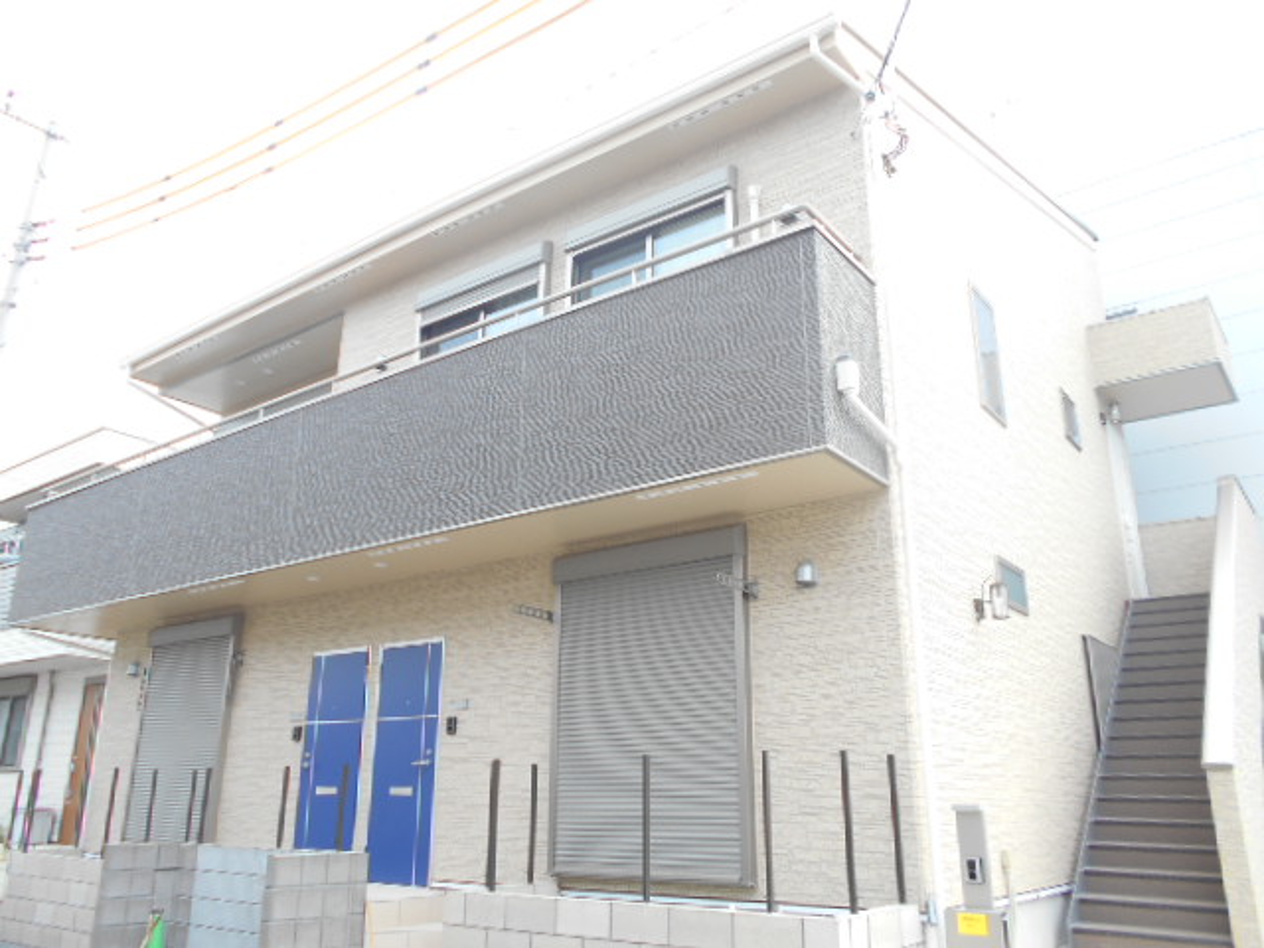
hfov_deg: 67.3
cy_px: 474
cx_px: 632
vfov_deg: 53.1
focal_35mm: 26
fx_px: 949
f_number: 3.2
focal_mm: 4.6
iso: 80
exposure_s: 1/160
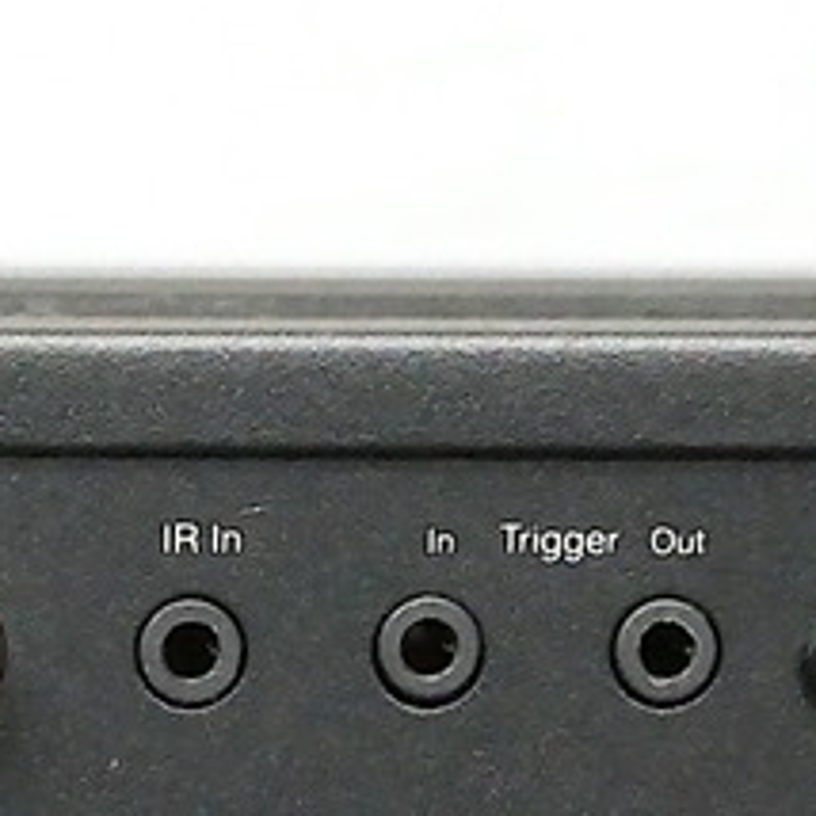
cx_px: -351
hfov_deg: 5.6
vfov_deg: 5.5
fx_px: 8348
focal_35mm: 313
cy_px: 1213
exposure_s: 1/10
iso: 1600
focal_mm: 14.1
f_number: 6.3
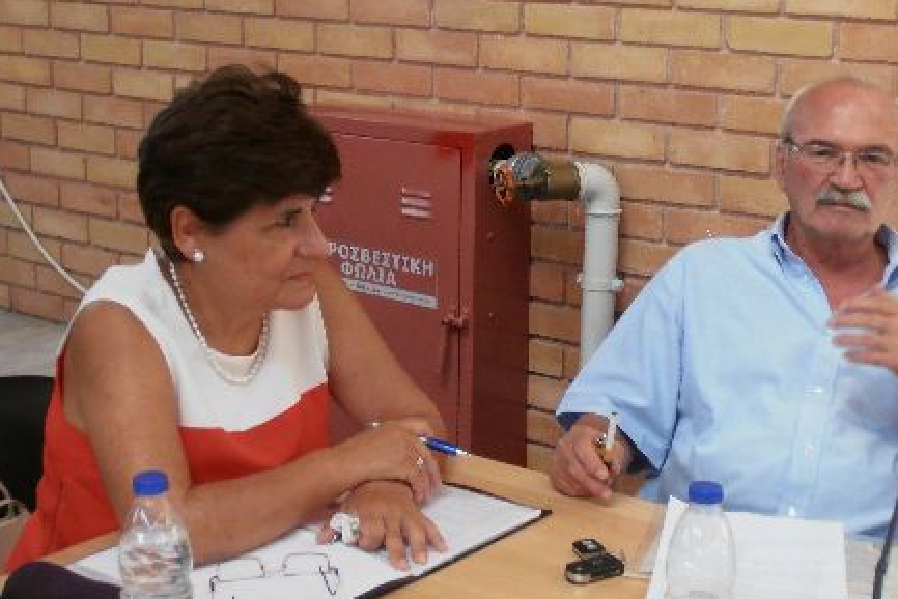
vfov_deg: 18.7
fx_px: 1821
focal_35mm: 73
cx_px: 528
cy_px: 263
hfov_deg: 27.6
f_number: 4.5
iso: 80
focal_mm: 10.04
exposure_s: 1/50
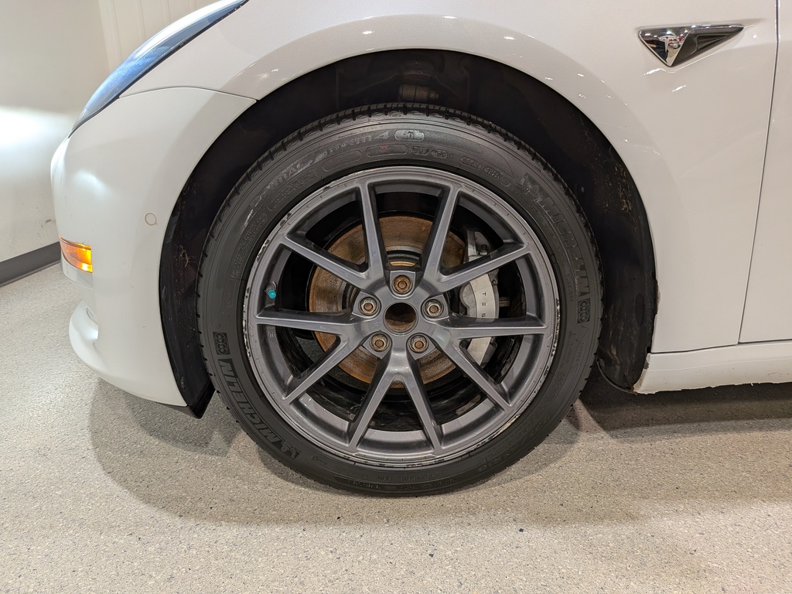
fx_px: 549
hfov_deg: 71.6
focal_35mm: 24
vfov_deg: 56.8
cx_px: 396
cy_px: 297
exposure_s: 1/50
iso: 26
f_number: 1.7
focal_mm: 4.53
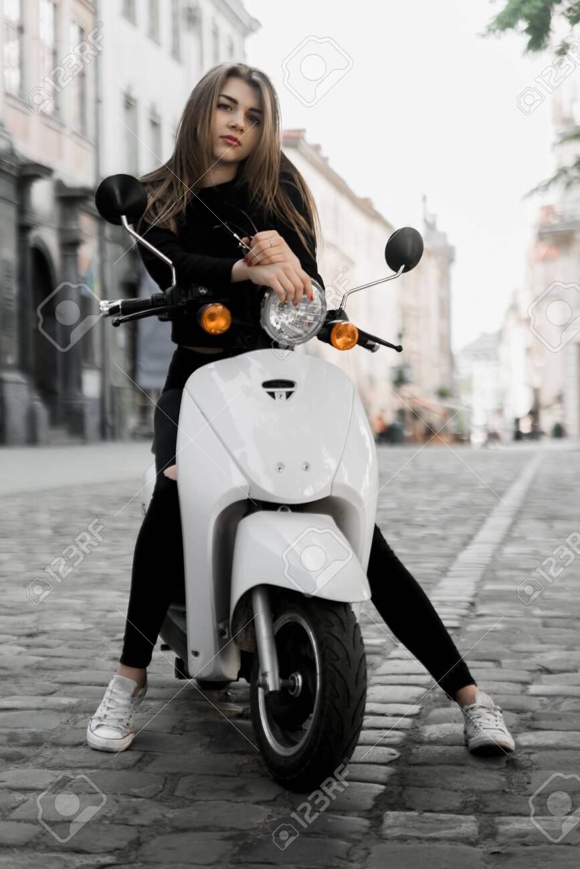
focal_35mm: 75
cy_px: 434
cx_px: 290
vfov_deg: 27.0
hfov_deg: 18.2
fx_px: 1812
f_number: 2.8
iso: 250
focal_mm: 75
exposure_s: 1/400
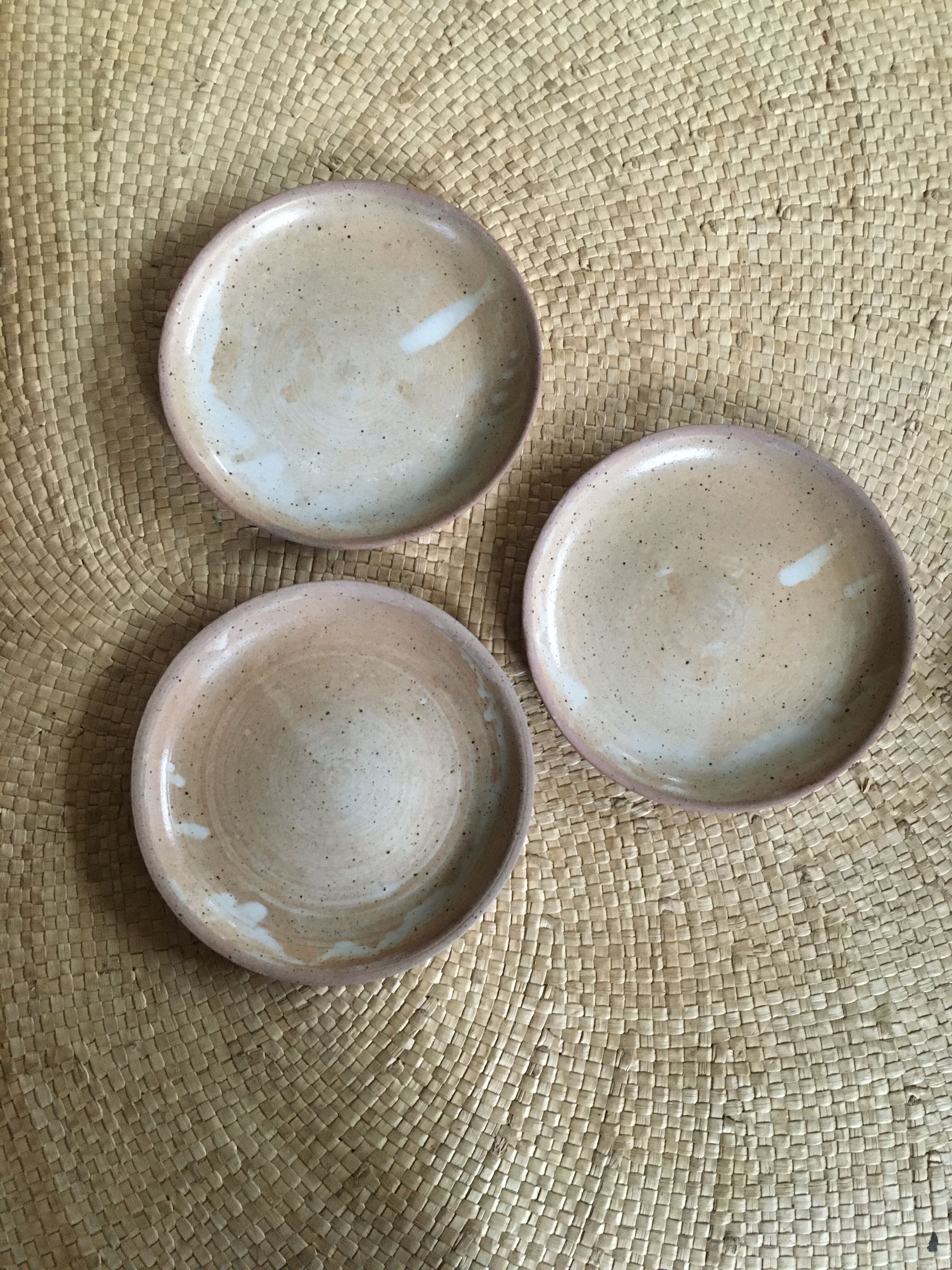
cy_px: 635
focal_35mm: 29
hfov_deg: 48.2
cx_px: 476
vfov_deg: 61.7
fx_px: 1063
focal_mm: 4.15
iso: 200
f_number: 2.2
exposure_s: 1/25
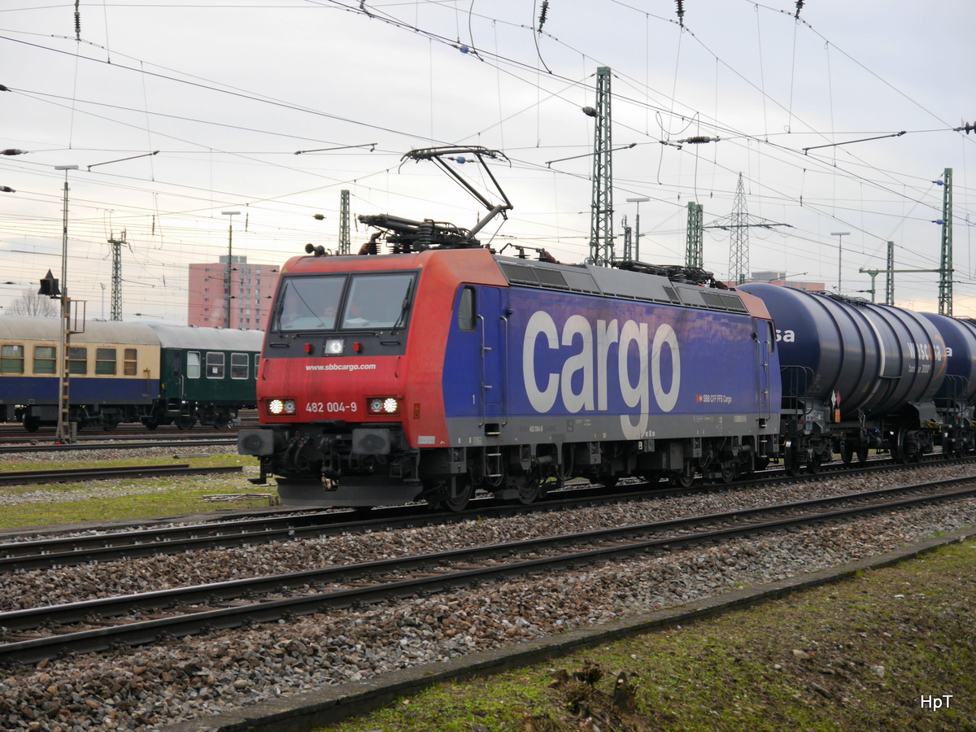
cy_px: 366
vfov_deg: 17.6
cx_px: 488
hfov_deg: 23.3
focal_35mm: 84
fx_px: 2368
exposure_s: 1/125
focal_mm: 42
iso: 160
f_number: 5.6
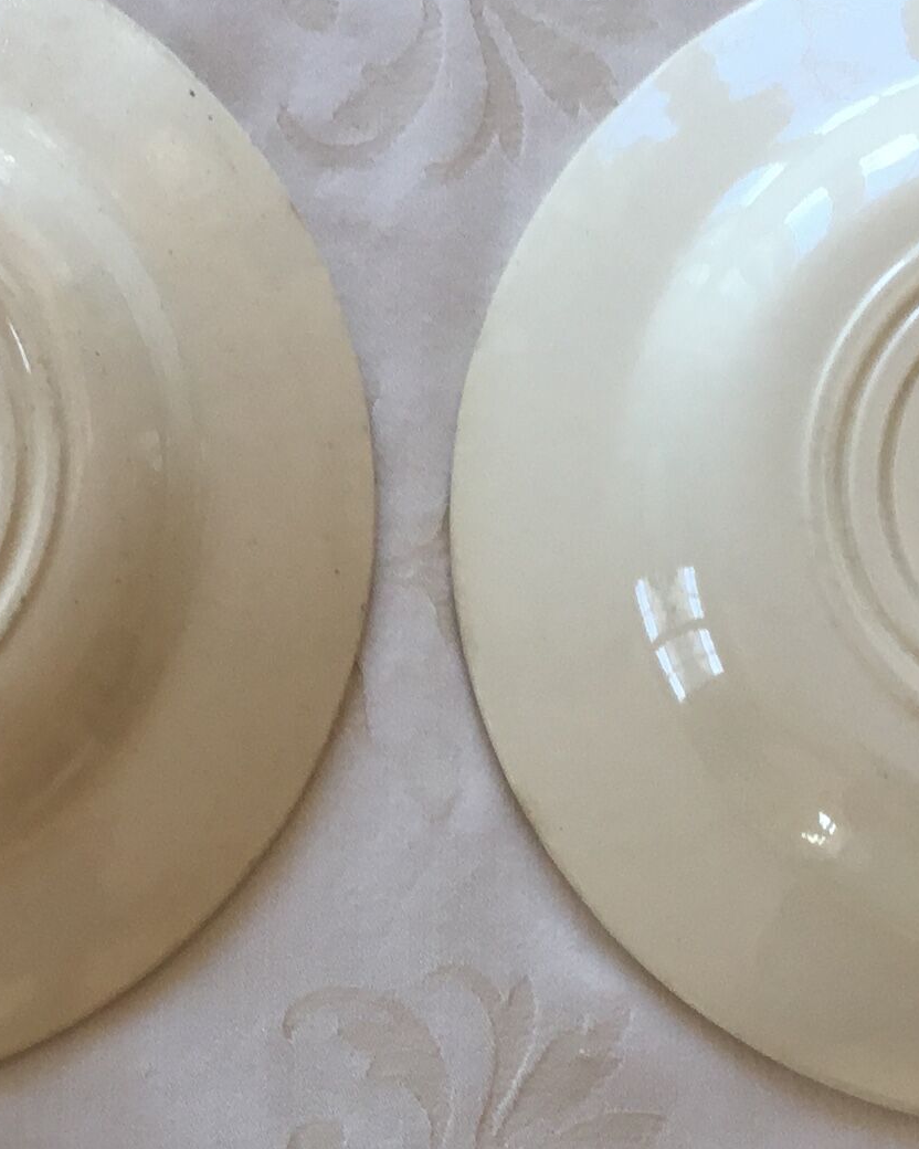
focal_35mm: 95
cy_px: 1141
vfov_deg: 19.6
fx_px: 3230
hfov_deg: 16.2
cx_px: 323
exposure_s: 1/50
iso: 25
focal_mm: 3.3
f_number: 2.4
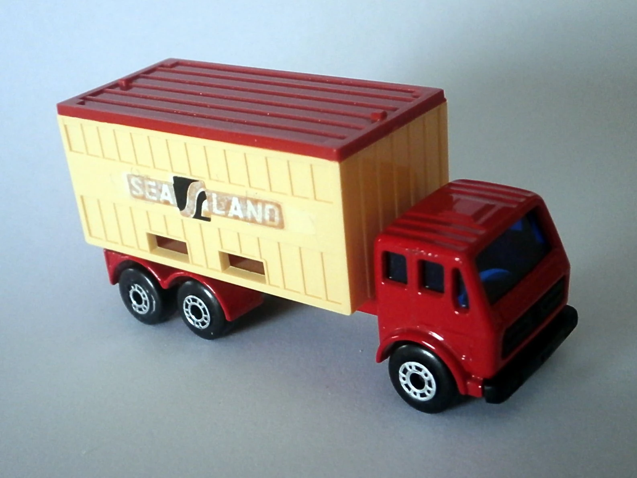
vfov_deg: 30.9
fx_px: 865
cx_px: 318
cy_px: 239
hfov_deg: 40.4
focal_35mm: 47
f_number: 3.4
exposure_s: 1/40
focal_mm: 8.3
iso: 400
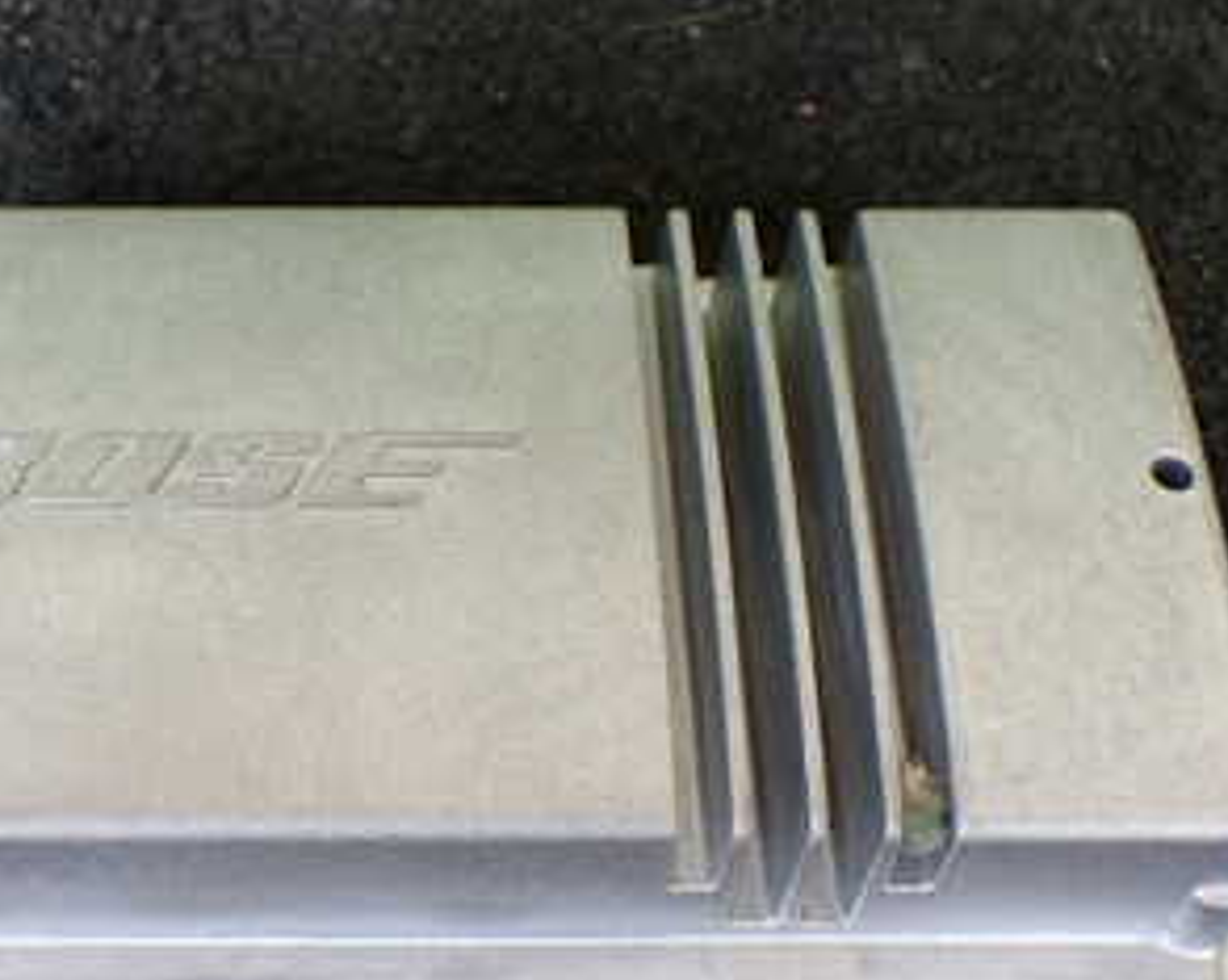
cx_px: 314
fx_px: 2179
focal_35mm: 60
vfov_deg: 25.3
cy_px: 599
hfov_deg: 31.0
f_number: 2.3
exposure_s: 1/125
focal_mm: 5.4
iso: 320
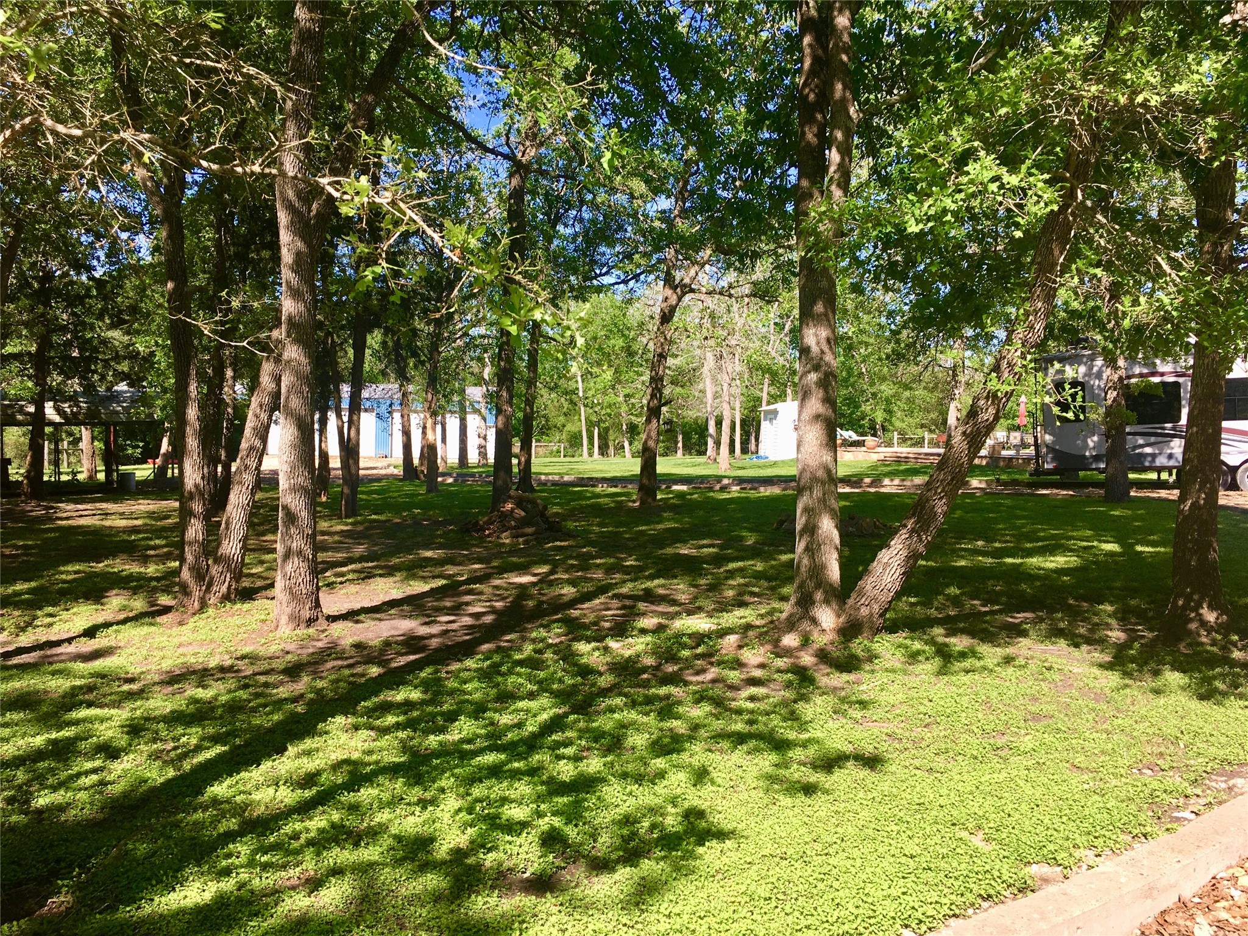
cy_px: 468
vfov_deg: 48.2
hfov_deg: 61.7
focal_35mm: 29
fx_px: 1046
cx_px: 624
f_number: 2.2
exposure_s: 1/561
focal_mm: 4.15
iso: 25
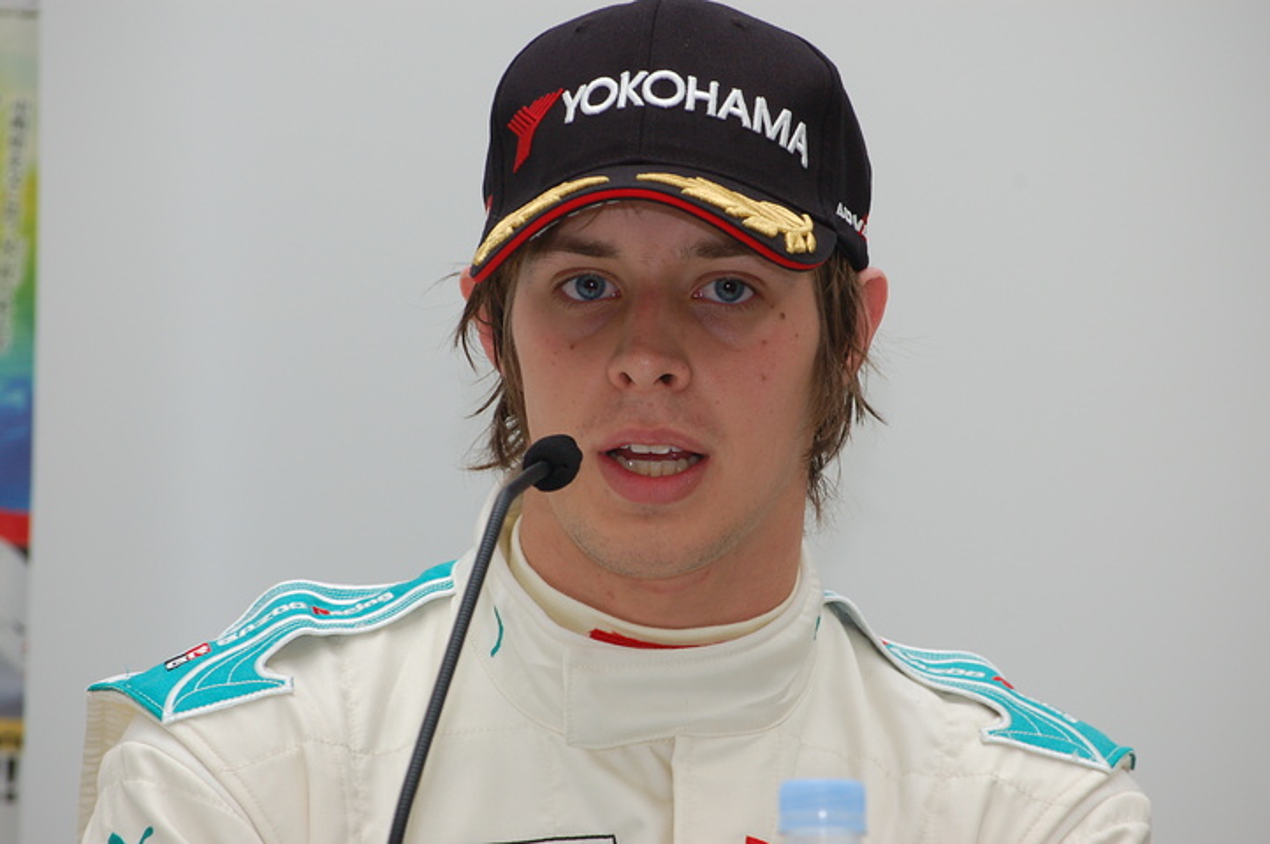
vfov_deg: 6.8
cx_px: 635
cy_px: 422
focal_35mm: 202
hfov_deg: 10.2
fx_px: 7137
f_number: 8
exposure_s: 1/60
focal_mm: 135
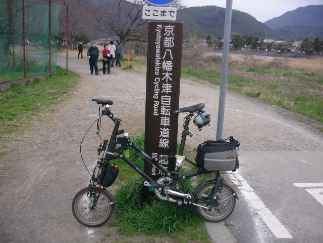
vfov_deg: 38.7
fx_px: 345
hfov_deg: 50.1
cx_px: 162
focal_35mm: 37
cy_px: 122
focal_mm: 5.7
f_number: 2.8
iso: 100
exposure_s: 1/30
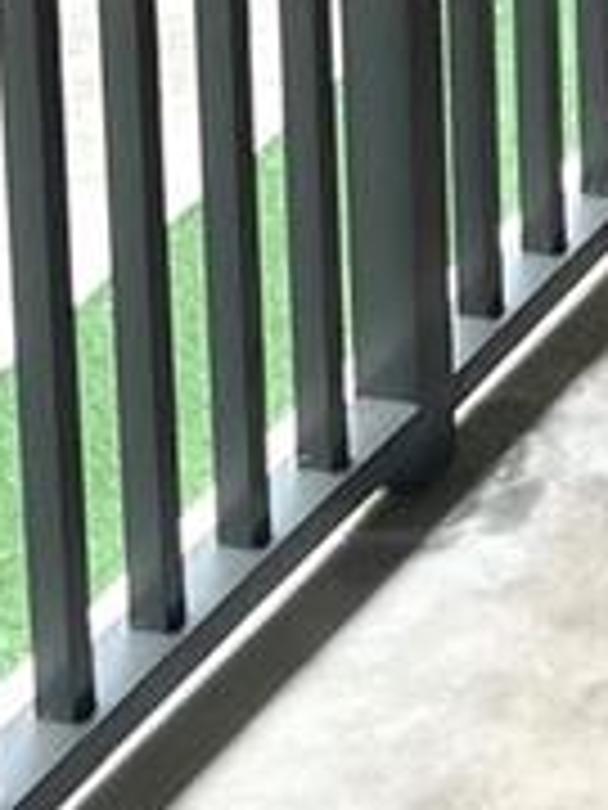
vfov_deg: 10.6
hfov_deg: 8.5
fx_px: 4051
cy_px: -706
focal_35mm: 173
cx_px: 707
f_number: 1.5
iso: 80
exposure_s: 1/120
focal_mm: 5.7
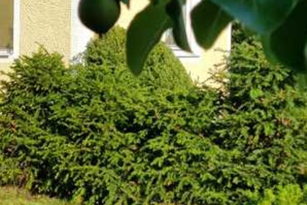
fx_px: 495
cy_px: 86
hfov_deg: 31.3
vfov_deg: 23.4
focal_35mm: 58
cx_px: -16
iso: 40
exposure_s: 1/1656
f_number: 1.7
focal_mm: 4.2
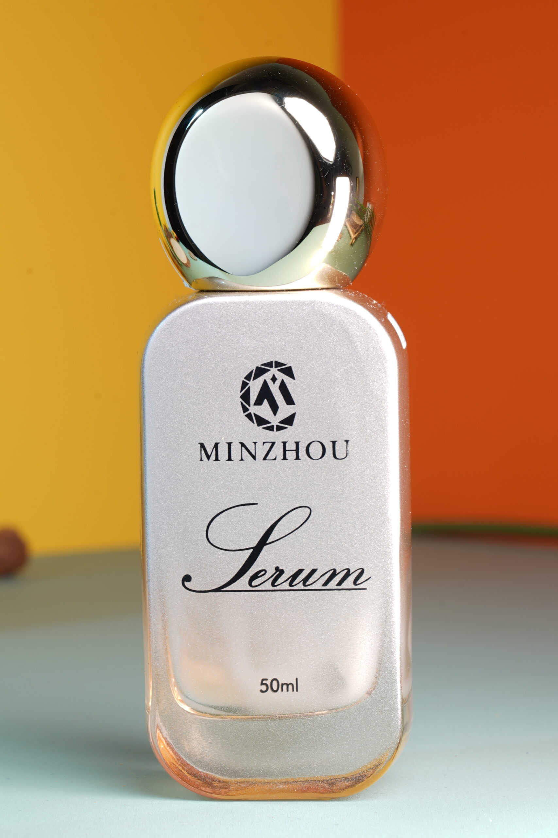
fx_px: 3649
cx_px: 279
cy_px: 419
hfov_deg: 8.7
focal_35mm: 157
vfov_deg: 13.1
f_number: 16
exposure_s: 1
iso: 50
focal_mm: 105
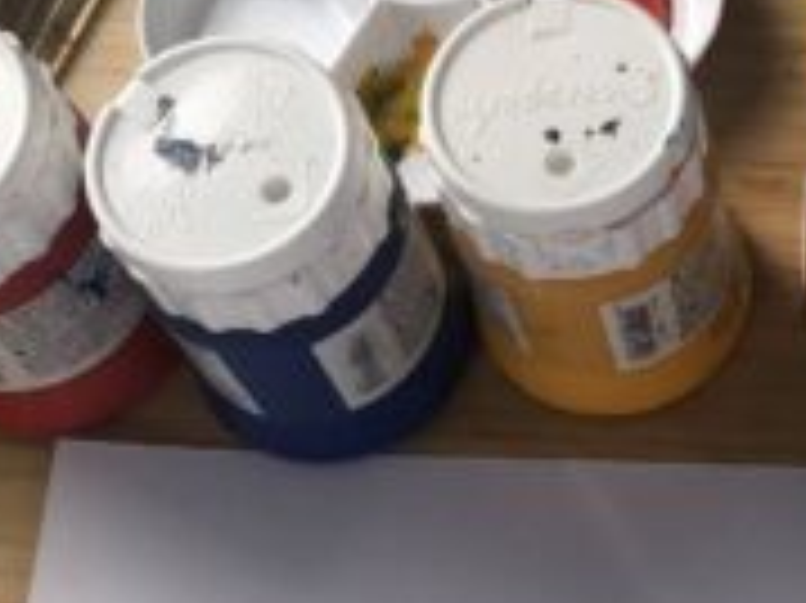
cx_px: 847
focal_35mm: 94
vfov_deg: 15.7
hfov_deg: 20.1
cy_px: 382
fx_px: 2187
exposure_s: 1/33
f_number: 1.8
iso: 32
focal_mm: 3.99
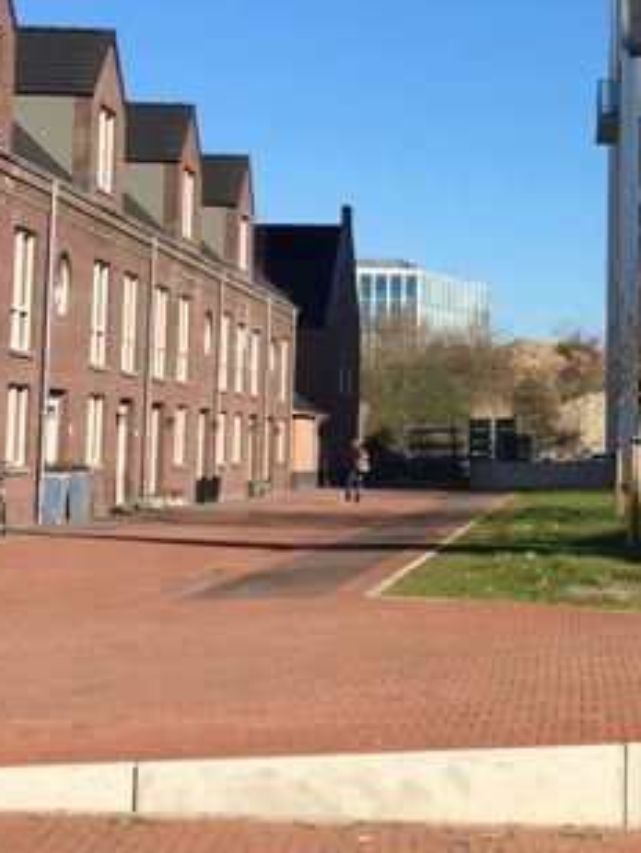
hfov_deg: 18.4
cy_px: 259
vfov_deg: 25.8
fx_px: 1850
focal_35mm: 75
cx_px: 812
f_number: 2.2
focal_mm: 4.15
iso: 25
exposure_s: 1/1538
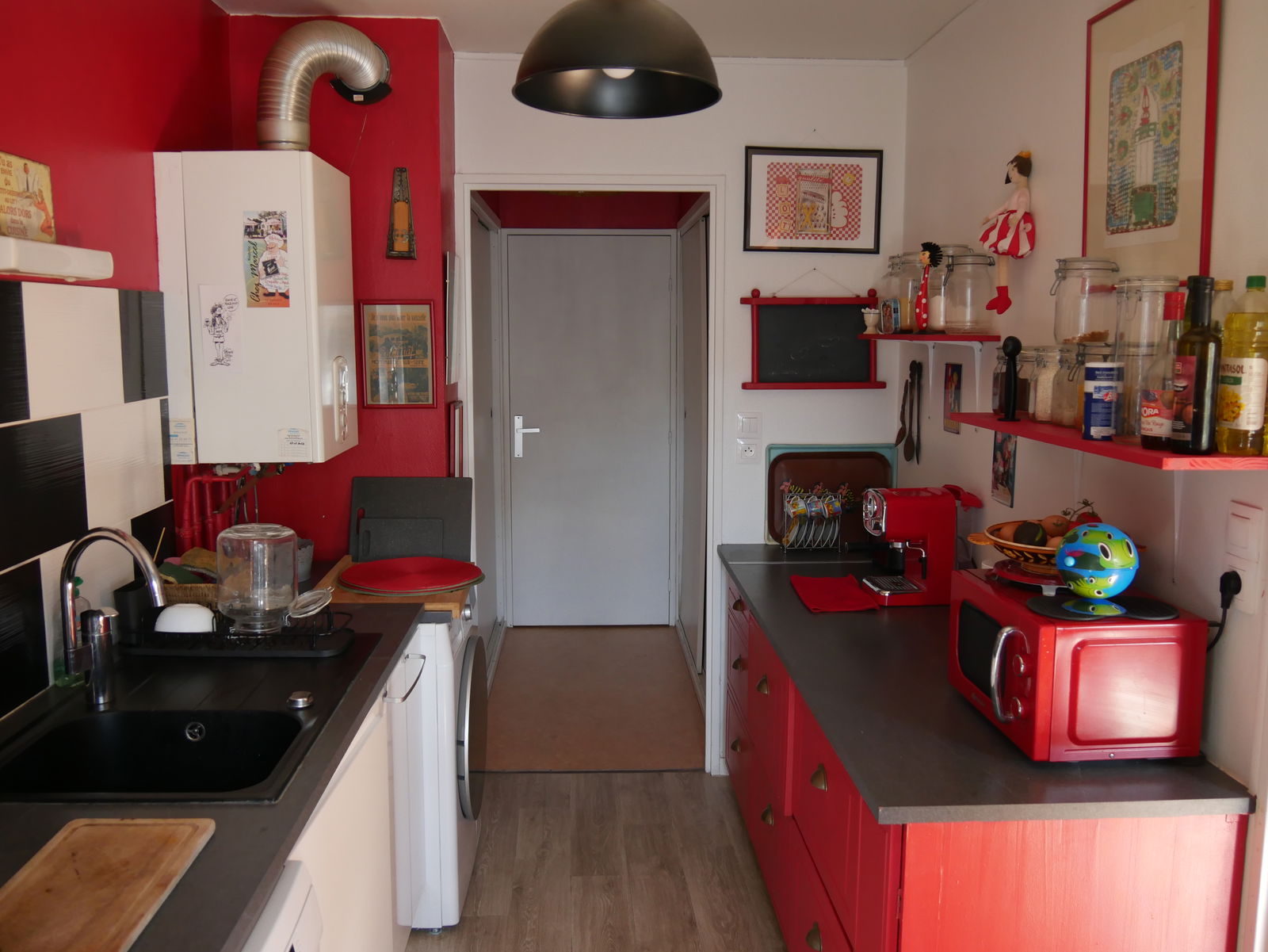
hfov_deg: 63.4
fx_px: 1026
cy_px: 476
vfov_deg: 49.8
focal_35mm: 28
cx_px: 634
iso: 640
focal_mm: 14
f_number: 3.5
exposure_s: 1/60
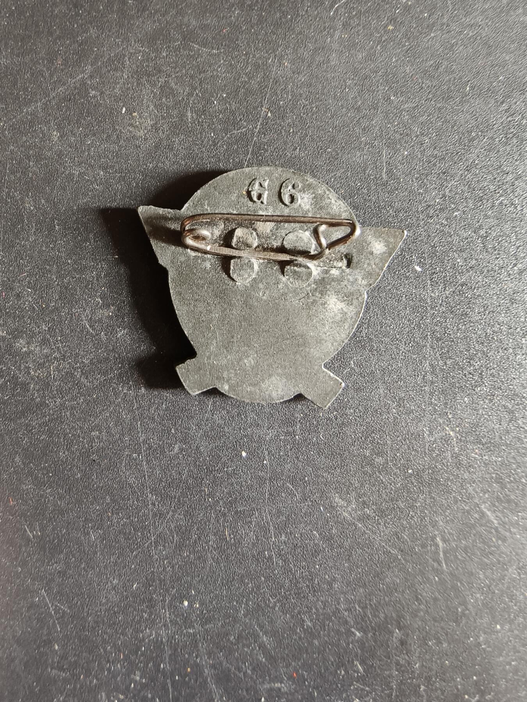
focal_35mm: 23
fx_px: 467
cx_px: 264
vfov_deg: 73.9
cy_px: 351
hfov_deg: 58.9
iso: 2500
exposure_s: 1/20
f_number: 2
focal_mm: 2.32
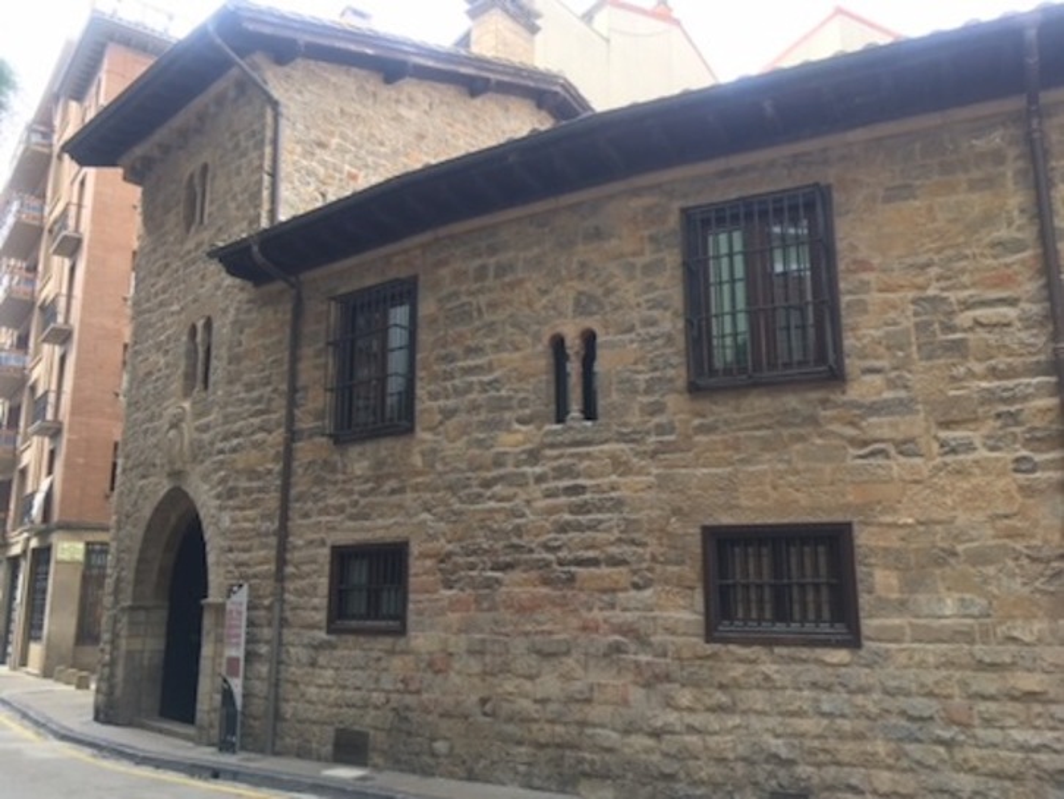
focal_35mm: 29
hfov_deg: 61.6
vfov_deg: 48.3
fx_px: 892
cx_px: 532
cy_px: 400
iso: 25
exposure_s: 1/149
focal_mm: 4.15
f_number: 2.2
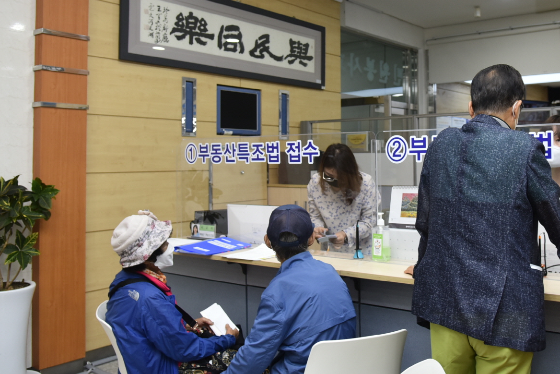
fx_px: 576
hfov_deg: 50.8
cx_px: 379
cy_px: 132
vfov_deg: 35.7
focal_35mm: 37
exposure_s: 1/125
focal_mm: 24
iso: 500
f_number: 4.5
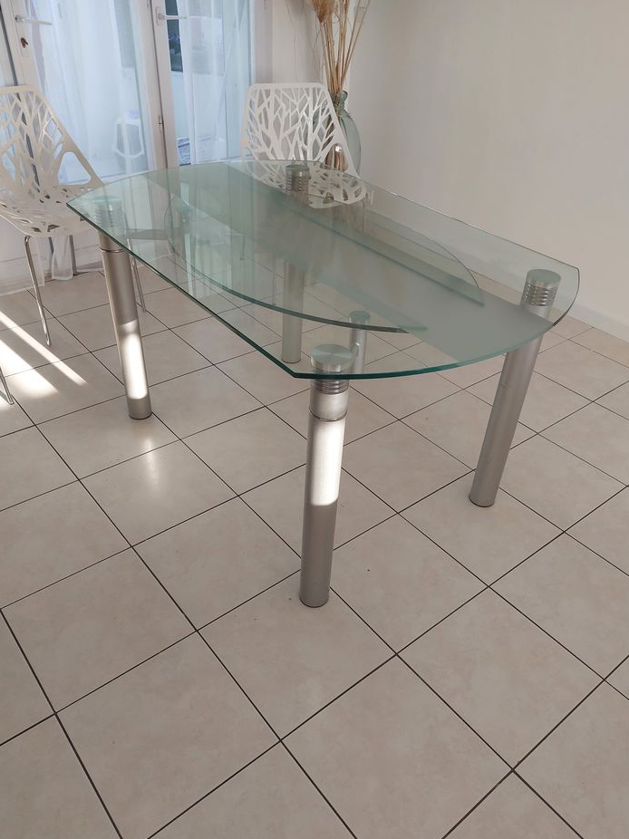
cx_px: 312
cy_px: 450
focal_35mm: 27
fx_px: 654
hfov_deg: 51.3
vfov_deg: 65.3
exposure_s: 1/100
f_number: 1.8
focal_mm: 5.23
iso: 80
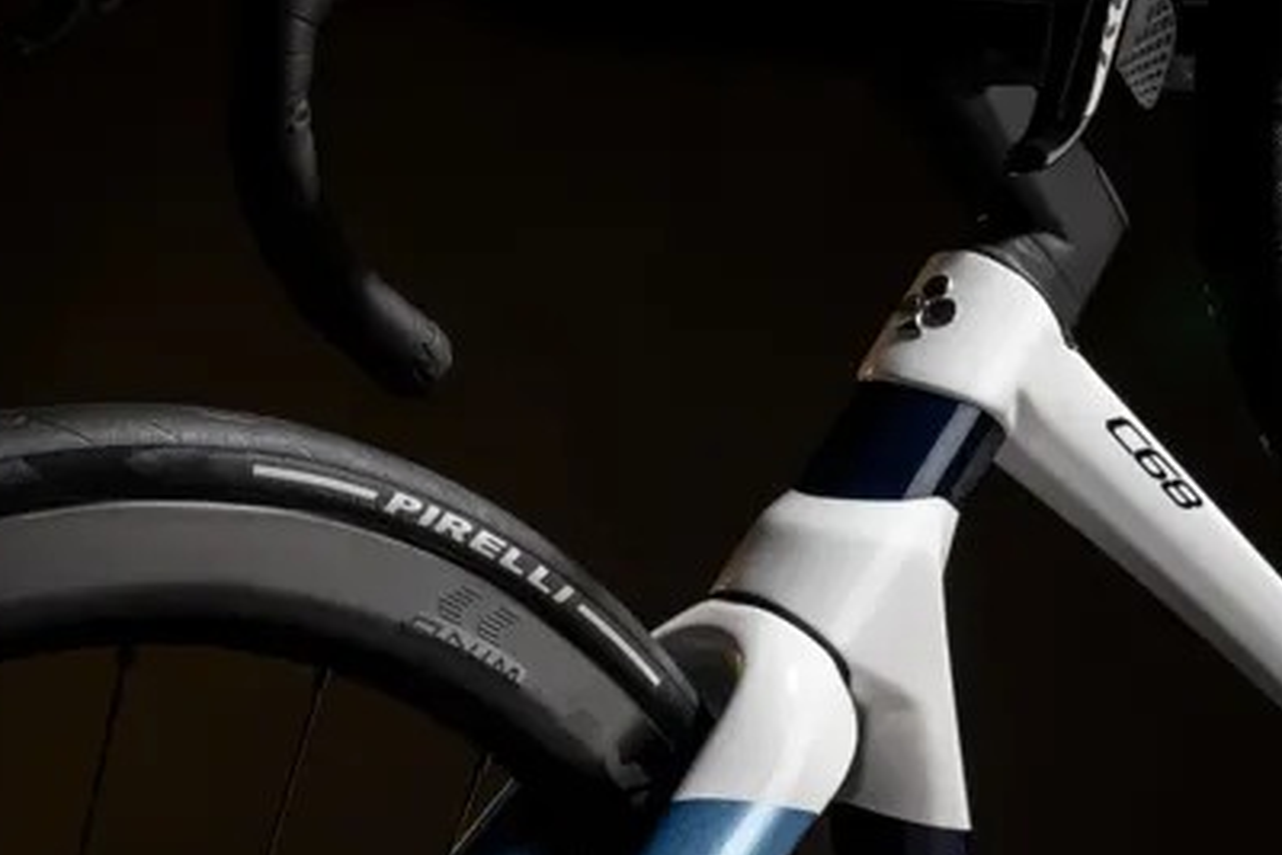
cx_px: 772
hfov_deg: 20.0
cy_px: 850
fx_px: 3633
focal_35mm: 102
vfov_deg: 13.3
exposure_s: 1/160
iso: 80
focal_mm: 51
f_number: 18
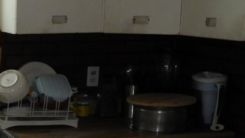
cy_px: 134
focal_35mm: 95
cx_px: -30
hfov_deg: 21.2
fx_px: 617
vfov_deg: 12.6
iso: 200
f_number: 3.3
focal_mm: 4.3
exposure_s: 1/30
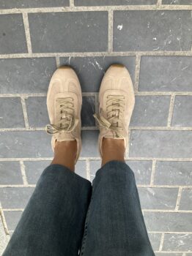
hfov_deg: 48.2
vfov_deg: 61.7
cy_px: 128
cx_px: 96
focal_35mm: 29
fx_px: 215
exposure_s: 1/120
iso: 20
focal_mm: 3
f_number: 1.8
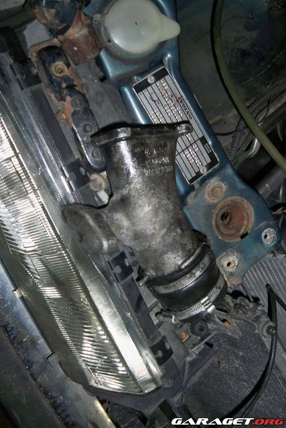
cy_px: 214
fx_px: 441
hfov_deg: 36.0
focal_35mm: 37
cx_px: 143
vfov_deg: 51.9
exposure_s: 1/30
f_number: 3.1
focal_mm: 7.9
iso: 200
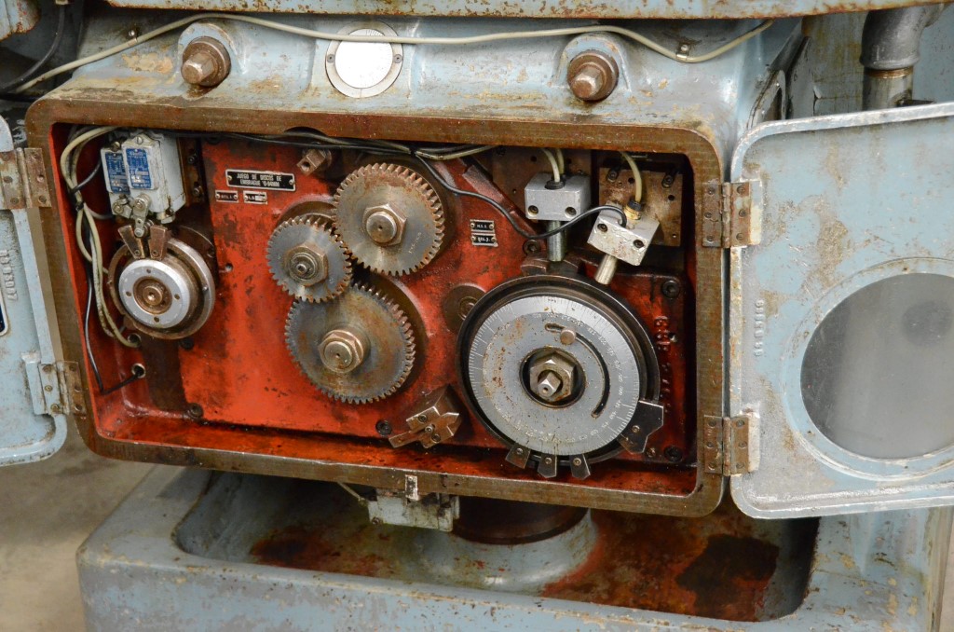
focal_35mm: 72
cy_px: 316
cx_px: 477
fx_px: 1904
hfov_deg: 28.1
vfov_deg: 18.8
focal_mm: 48
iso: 6400
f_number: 4.8
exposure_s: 1/100
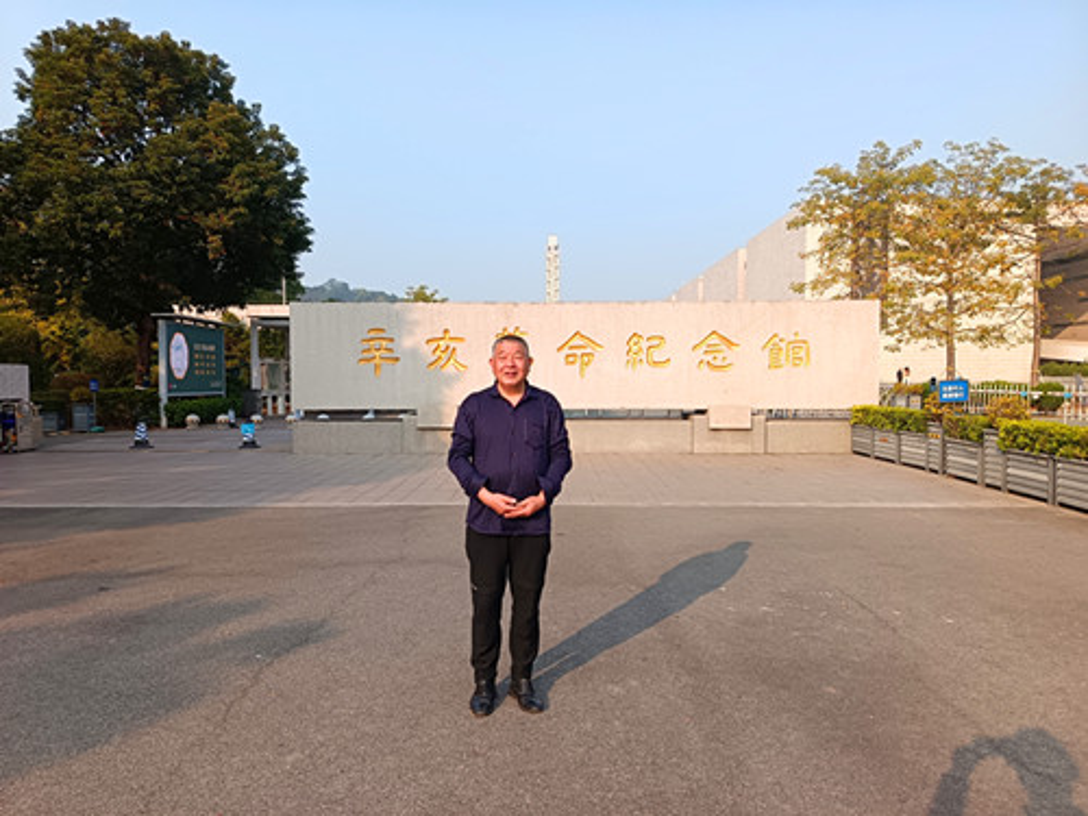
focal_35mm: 24
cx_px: 544
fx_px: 754
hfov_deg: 71.6
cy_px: 408
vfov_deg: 56.8
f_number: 1.75
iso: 100
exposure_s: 1/248
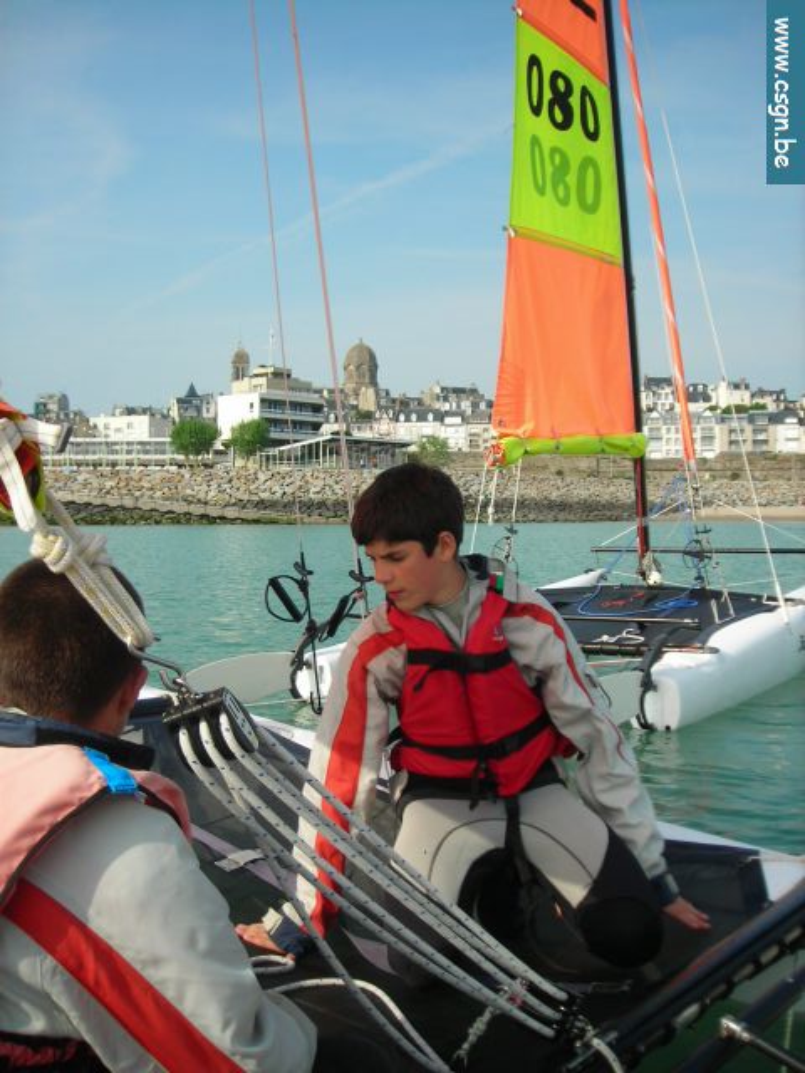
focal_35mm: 38
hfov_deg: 37.7
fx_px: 1178
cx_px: 402
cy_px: 536
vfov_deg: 49.0
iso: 50
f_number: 6.4
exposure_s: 1/133
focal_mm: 6.3
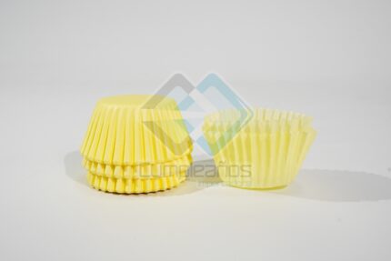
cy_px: 130
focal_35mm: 48
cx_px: 196
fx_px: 521
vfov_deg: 28.1
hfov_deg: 41.1
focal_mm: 32
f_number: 16
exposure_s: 1/30
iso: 640
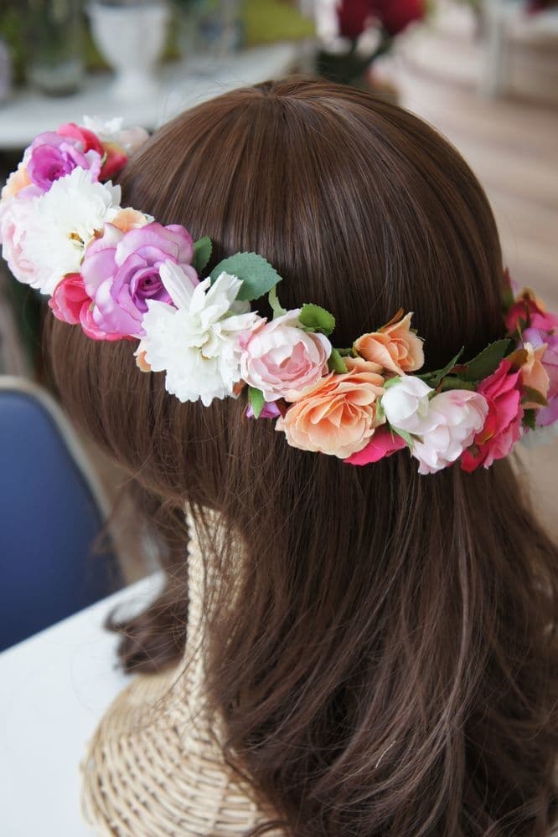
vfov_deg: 31.2
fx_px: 1501
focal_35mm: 64
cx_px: 279
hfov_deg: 21.1
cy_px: 418
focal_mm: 43
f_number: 5
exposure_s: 1/80
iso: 200
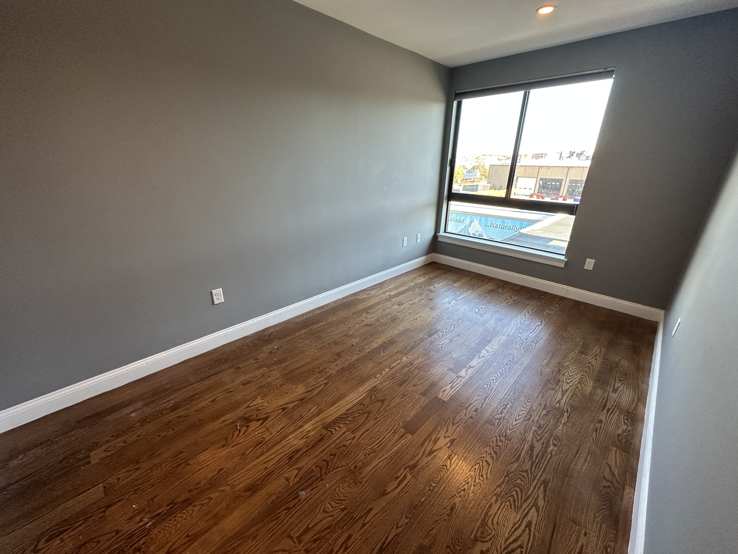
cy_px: 277
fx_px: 298
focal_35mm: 14
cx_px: 369
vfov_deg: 85.7
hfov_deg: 102.1
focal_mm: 2.22
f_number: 2.2
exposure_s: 1/118
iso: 160
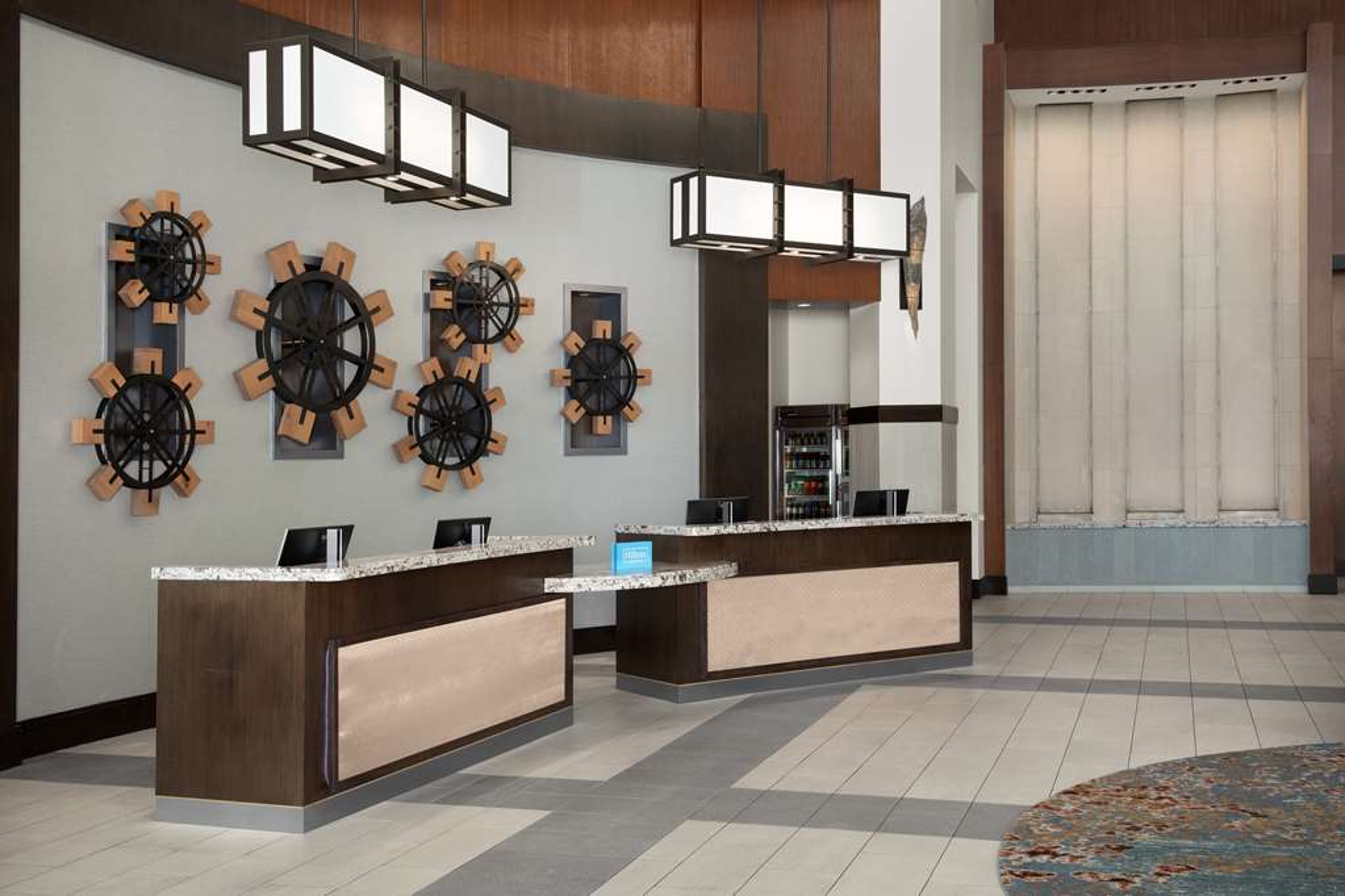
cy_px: 448
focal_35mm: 38
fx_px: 1420
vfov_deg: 35.1
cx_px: 672
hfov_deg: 50.7
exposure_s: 1.3
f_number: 11
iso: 50
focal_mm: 38
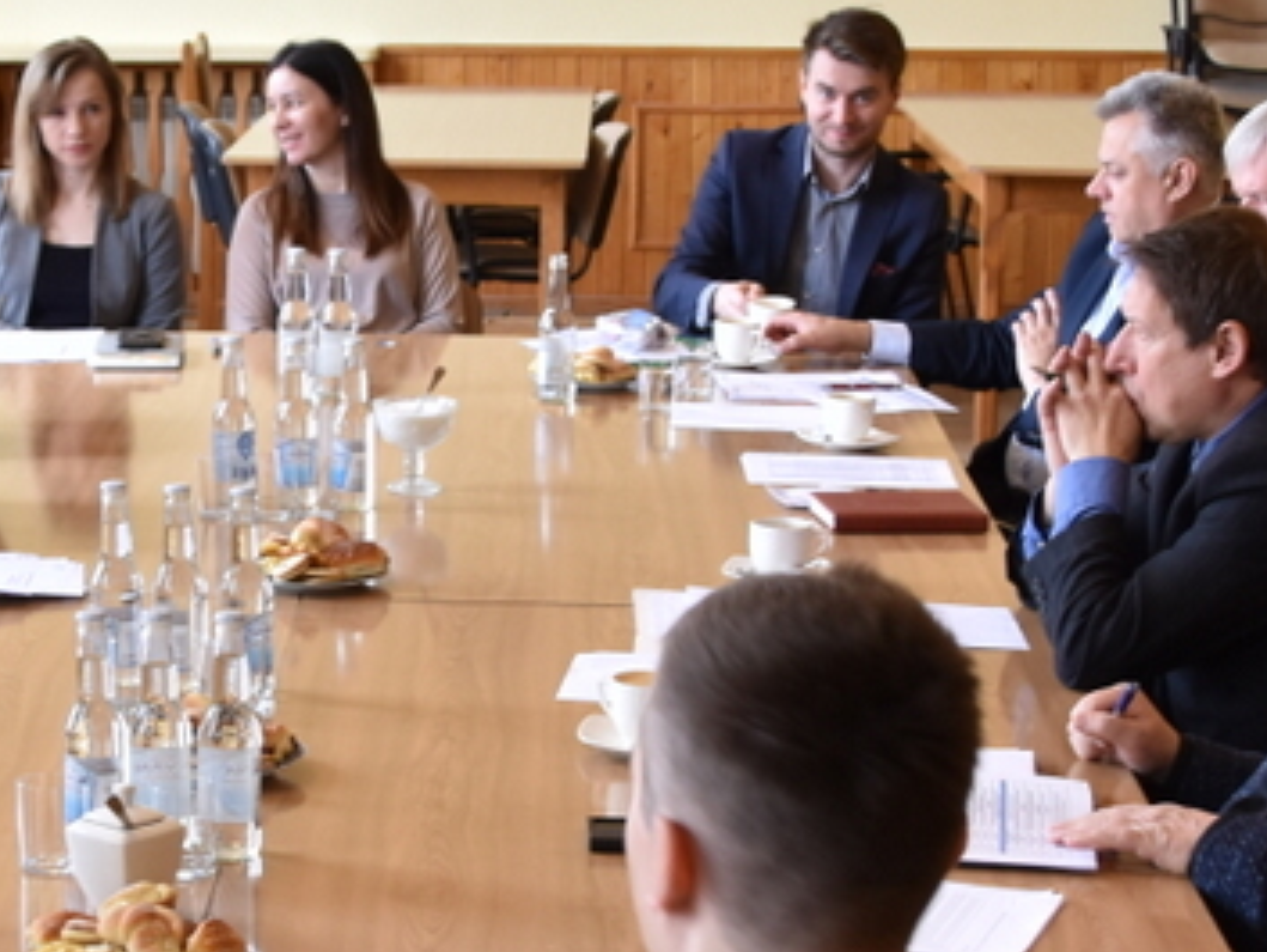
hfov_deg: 19.9
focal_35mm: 98
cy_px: 736
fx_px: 3588
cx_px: 402
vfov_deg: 15.0
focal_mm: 20
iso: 320
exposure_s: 1/30
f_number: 3.5
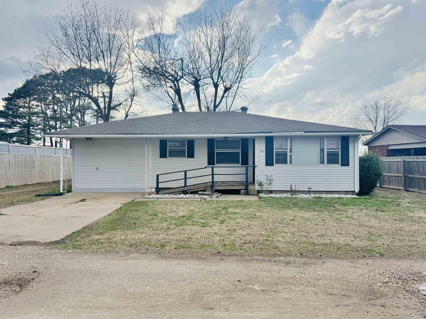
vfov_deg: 56.8
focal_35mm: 24
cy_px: 160
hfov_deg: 71.6
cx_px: 213
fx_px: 295
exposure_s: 1/4049
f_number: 1.78
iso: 80
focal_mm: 6.76
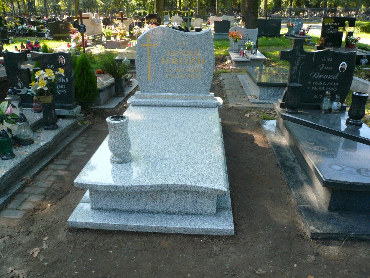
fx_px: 299
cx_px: 185
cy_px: 139
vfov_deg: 49.7
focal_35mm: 28
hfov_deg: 63.4
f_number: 2.8
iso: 100
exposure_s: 1/125
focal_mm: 4.6
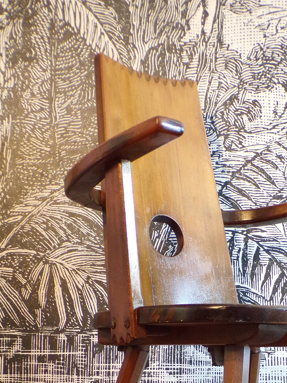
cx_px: 235
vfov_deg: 28.3
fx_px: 730
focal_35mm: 66
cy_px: 341
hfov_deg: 21.9
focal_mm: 6.6
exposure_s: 1/17
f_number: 3.3
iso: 261
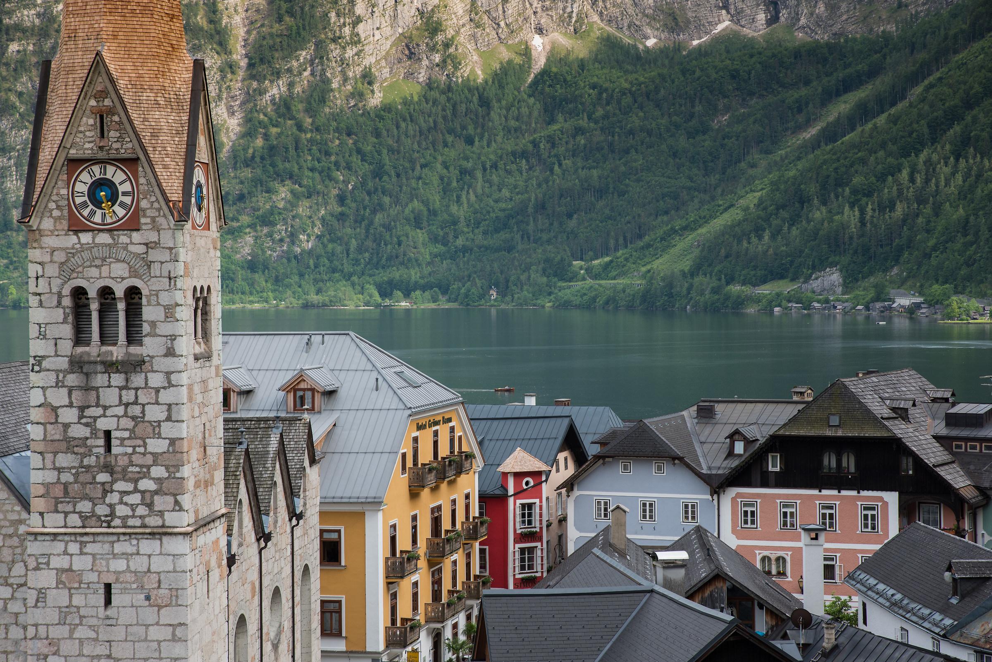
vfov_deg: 19.5
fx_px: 1929
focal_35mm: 70
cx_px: 496
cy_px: 331
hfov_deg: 28.8
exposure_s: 1/250
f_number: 8
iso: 360
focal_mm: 70
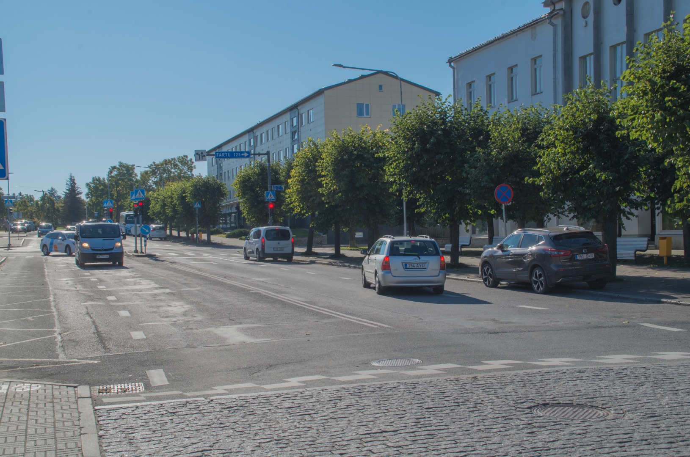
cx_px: 345
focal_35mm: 49
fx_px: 937
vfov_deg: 27.4
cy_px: 228
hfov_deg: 40.4
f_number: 14
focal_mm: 33
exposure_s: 1/250
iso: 200
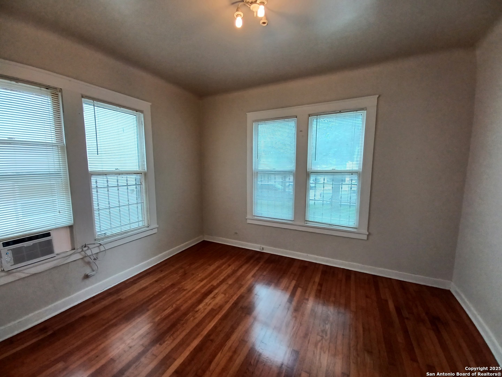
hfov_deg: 106.2
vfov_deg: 89.9
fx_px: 189
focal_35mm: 13
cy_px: 188
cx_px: 251
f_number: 2.2
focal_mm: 1.42
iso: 64
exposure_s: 1/60
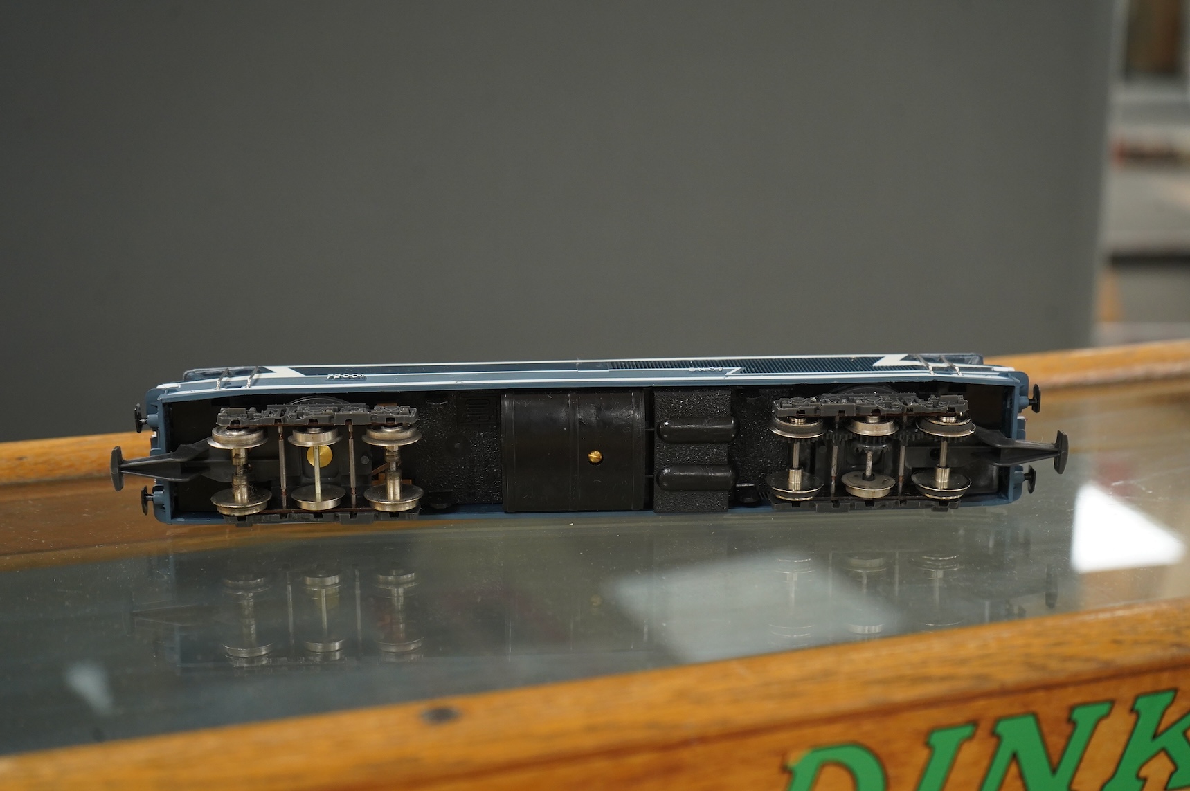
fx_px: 1453
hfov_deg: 44.5
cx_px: 595
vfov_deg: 30.5
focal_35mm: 44
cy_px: 396
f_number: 6.3
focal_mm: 44
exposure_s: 1/100
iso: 2500
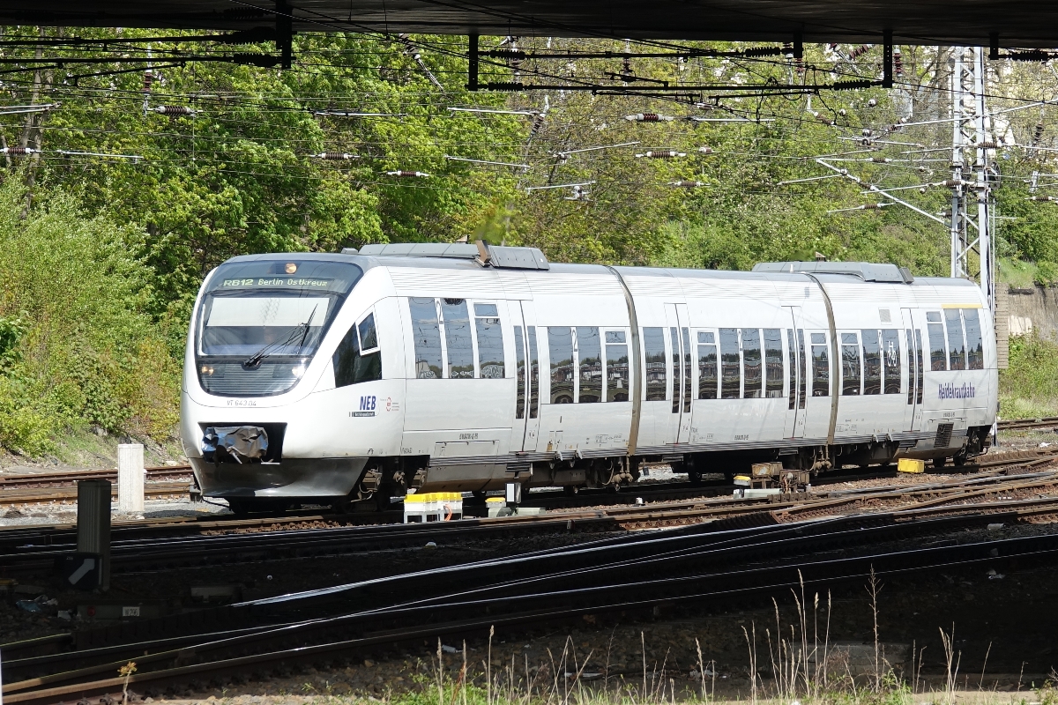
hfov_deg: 12.1
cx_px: 529
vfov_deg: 8.1
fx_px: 4996
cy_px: 352
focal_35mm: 170
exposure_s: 1/500
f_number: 4
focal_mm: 62.39
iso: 100
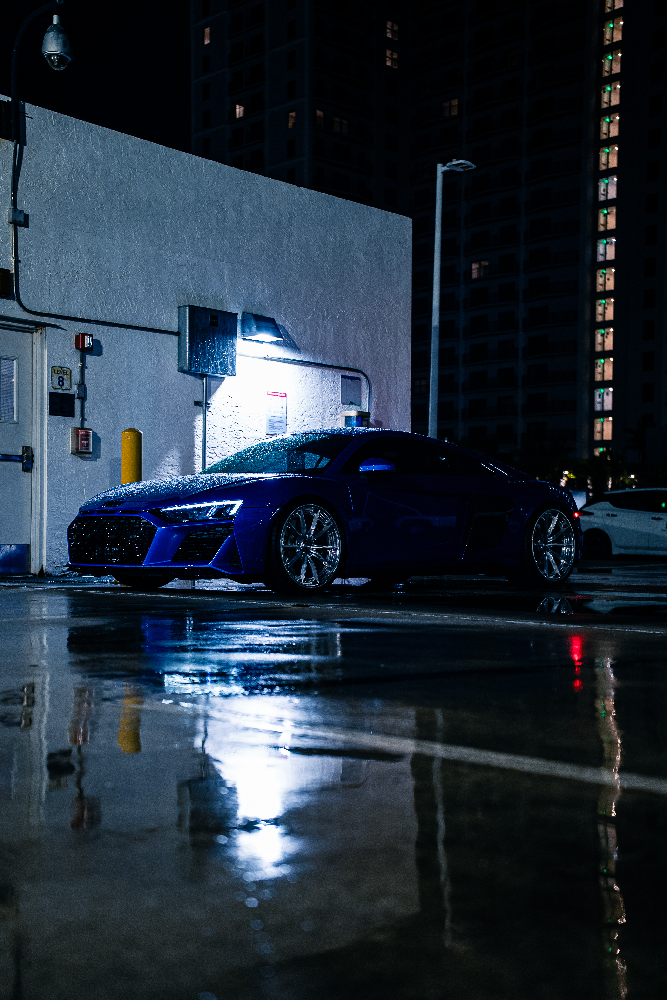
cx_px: 338
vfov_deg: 42.7
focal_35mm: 46
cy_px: 509
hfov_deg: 29.2
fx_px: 1278
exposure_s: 1/50
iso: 400
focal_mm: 45
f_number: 2.2
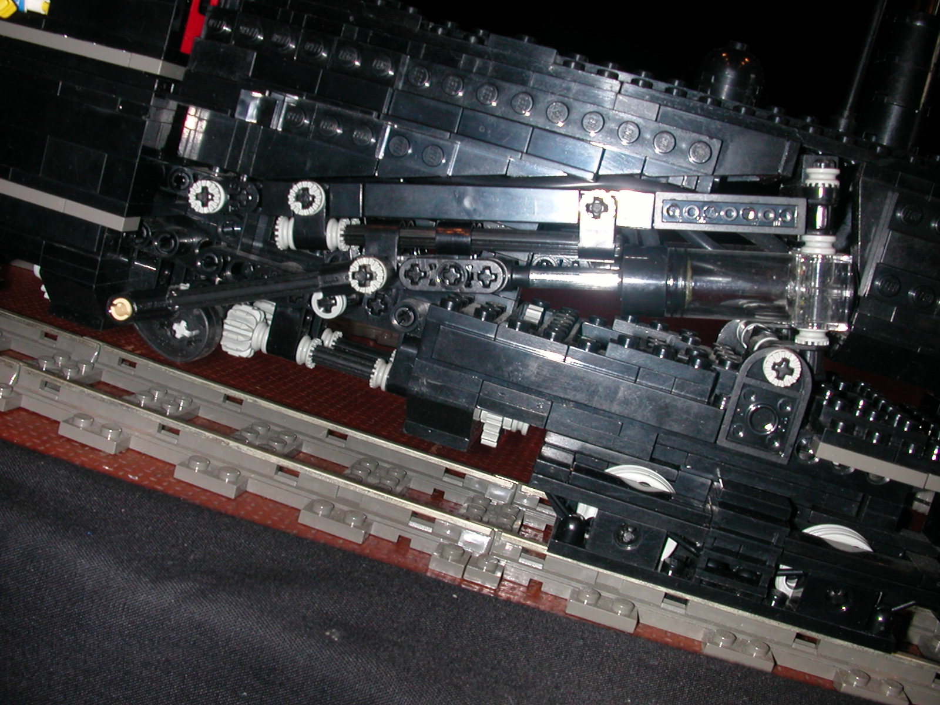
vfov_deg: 38.7
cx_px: 470
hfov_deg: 50.1
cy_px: 352
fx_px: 1005
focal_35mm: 37
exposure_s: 1/59.9
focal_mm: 5.6
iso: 100
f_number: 4.5
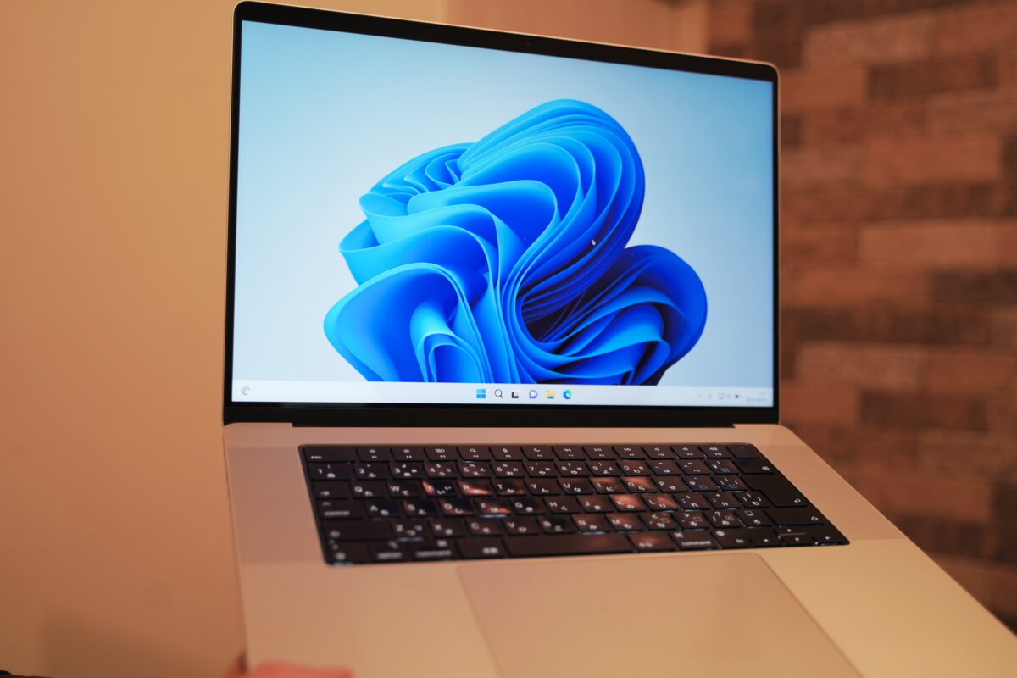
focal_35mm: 38
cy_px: 339
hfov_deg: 50.7
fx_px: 1073
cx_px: 508
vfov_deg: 35.1
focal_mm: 38
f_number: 2.8
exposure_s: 1/40
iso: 160
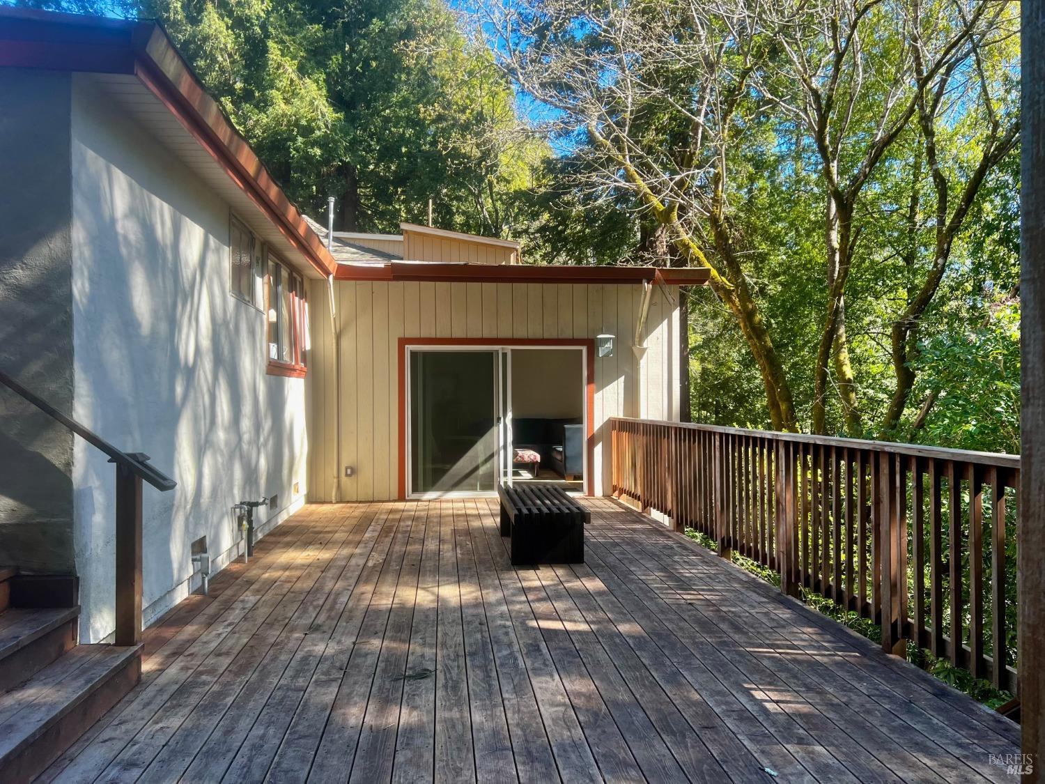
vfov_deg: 53.1
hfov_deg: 67.3
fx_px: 785
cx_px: 522
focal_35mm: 26
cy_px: 392
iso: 50
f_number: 1.5
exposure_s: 1/411
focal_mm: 5.7
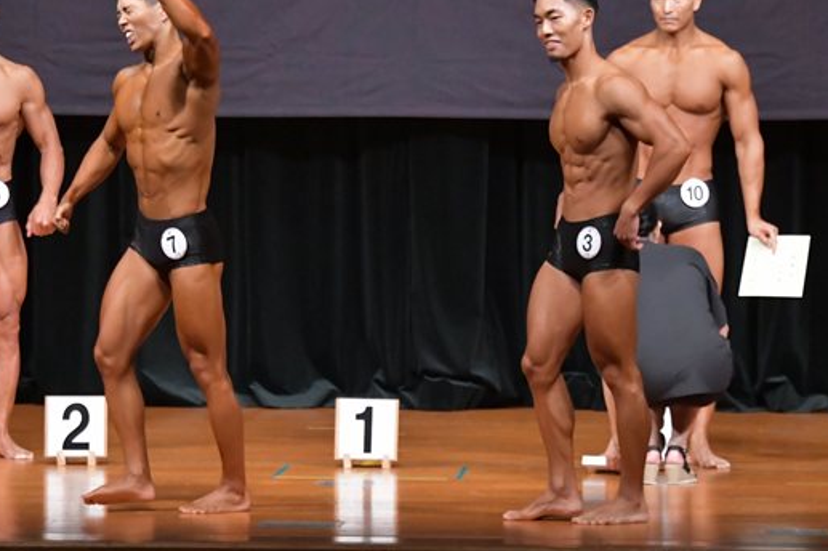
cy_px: 221
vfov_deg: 4.5
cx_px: 340
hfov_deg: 6.8
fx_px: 6964
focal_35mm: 303
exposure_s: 1/400
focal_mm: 135
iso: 6400
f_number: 5.6
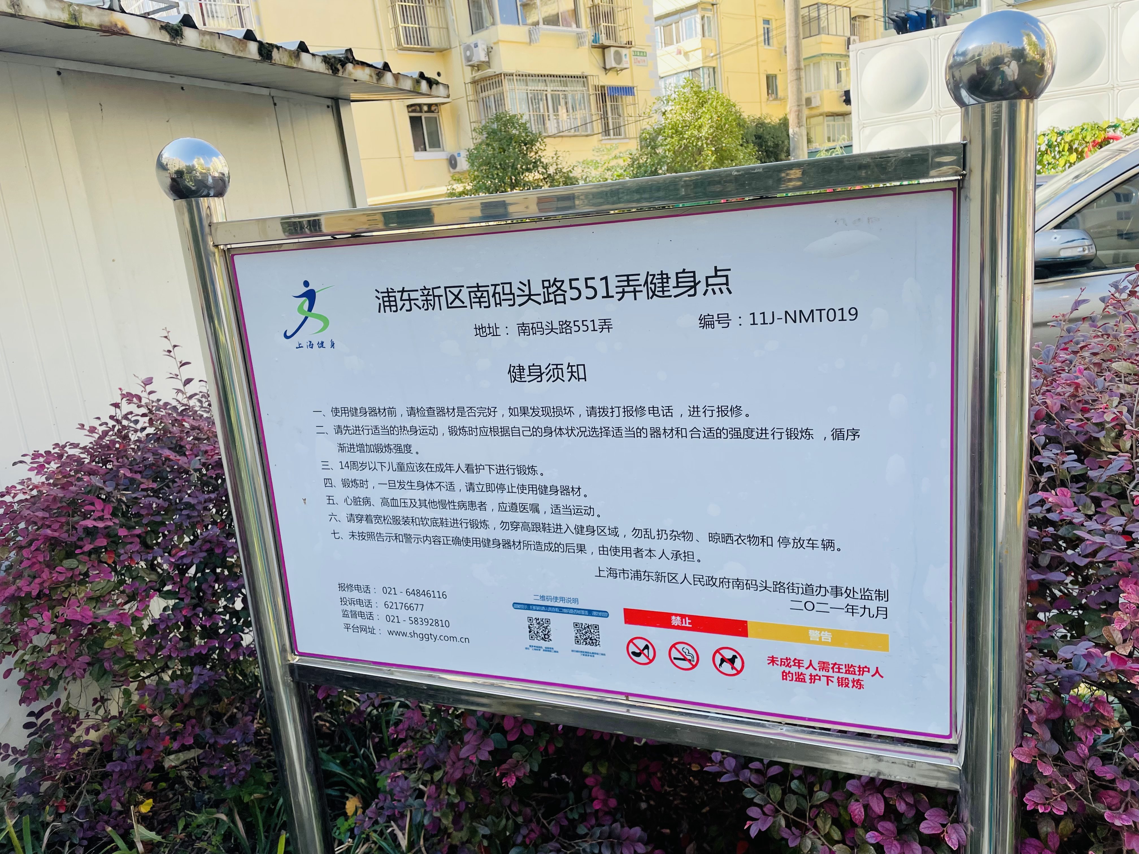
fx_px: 856
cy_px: 427
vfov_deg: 53.1
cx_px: 570
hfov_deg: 67.3
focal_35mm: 26
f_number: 1.6
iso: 32
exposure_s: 1/647
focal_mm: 4.2
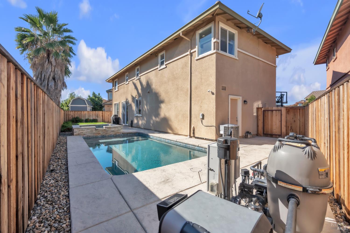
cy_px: 116
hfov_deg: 96.7
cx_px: 175
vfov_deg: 73.7
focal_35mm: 16
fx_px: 156
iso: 100
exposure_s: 1/1250
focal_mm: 16
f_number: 4
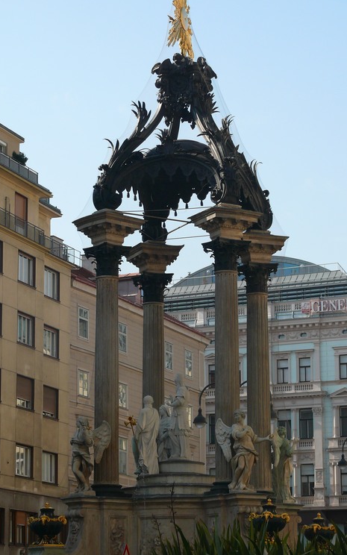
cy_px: 278
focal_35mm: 110
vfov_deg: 18.9
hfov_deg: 11.9
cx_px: 162
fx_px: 1664
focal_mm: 21.7
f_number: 5
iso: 100
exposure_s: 1/200
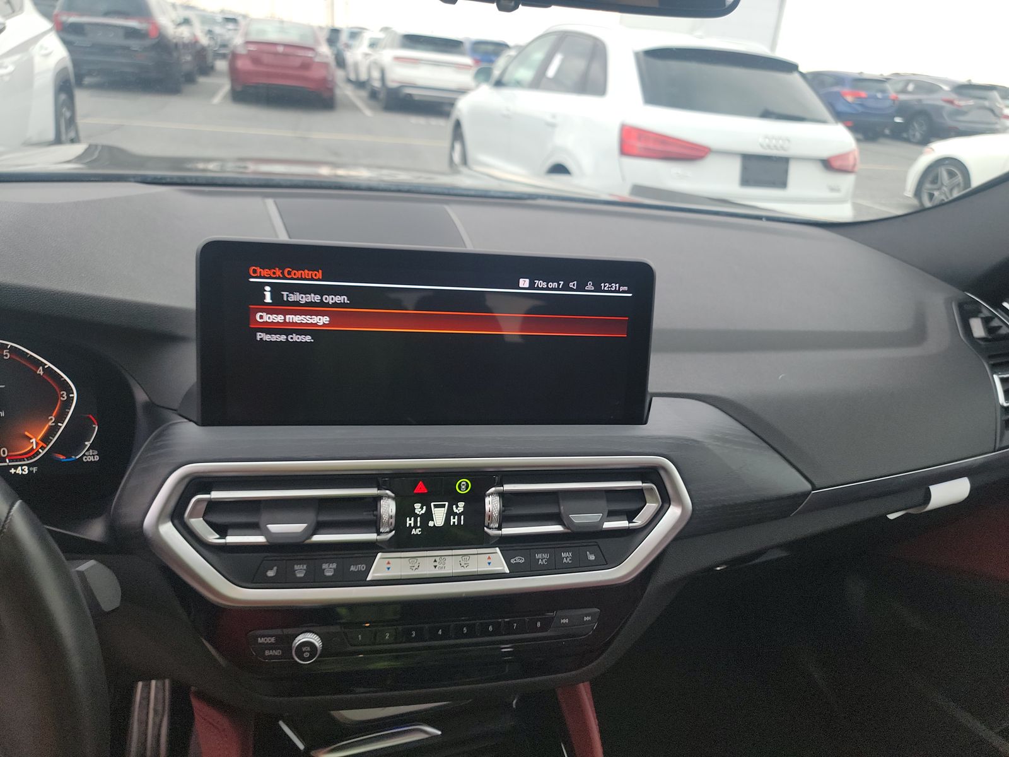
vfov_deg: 56.8
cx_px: 504
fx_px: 700
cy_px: 378
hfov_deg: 71.6
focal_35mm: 24
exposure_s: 1/59
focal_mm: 6.7
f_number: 1.8
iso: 67
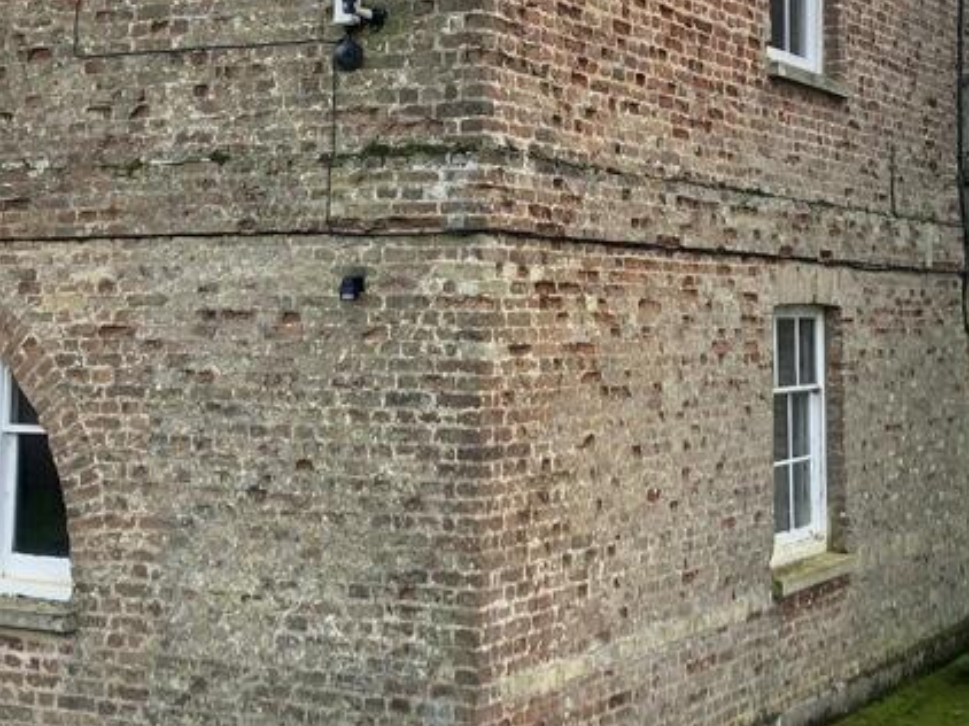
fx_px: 1902
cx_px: 514
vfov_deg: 21.3
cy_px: 124
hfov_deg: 28.6
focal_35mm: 68
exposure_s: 1/454
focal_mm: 3.99
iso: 32
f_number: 1.8
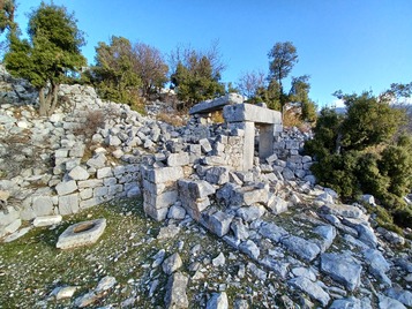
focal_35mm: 13
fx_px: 155
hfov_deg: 106.2
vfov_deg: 90.0
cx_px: 206
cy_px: 154
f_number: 2.2
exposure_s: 1/373
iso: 40
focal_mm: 1.42
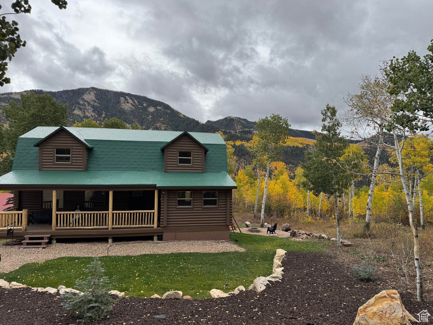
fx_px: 300
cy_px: 162
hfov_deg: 71.6
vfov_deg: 56.8
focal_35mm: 24
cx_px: 216
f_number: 1.78
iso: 80
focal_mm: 6.76
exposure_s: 1/3413
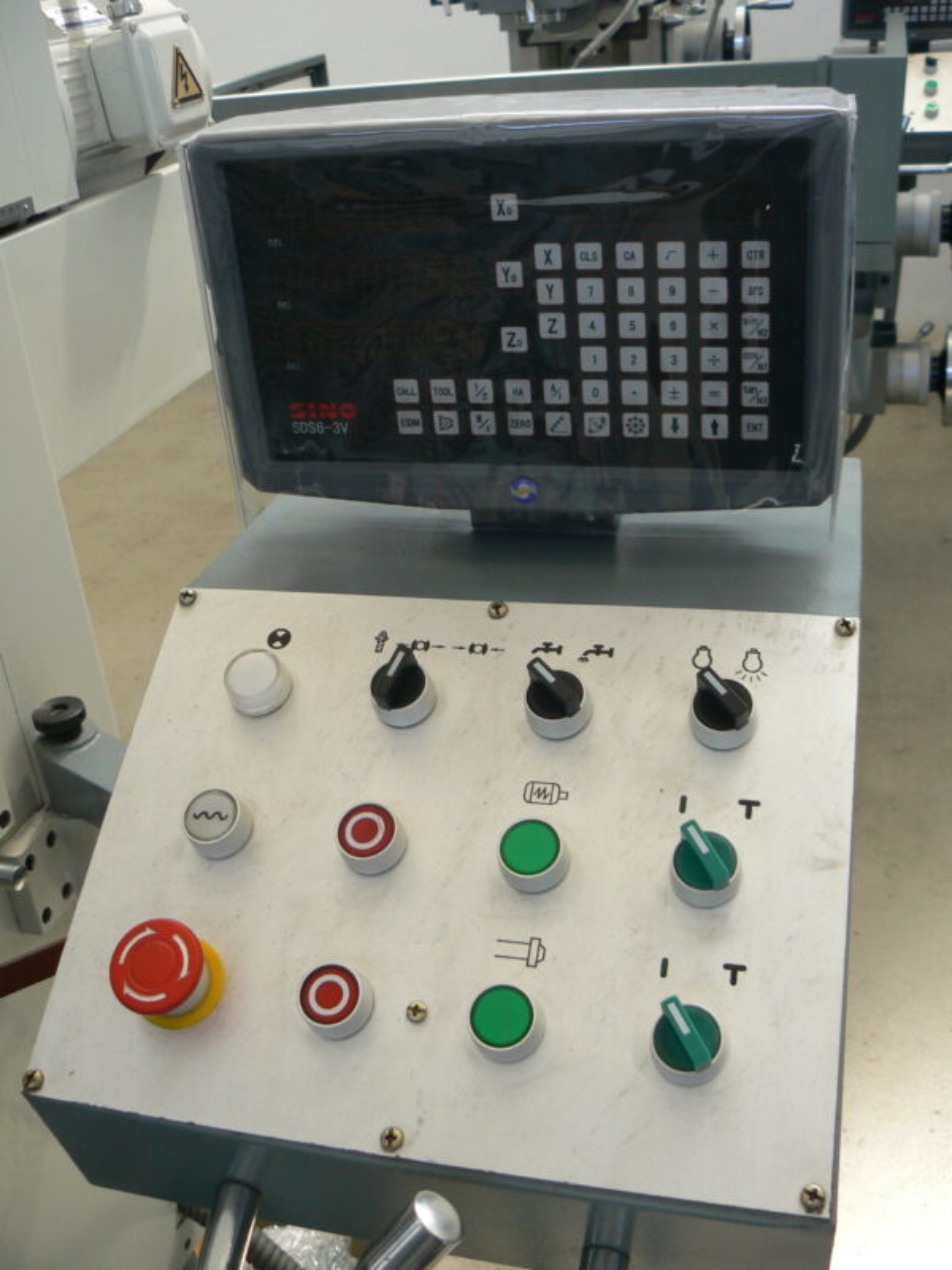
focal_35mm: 36
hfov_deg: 39.7
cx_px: 476
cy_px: 635
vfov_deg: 51.4
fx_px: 1320
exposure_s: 1/60
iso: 100
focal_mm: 6
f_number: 3.2
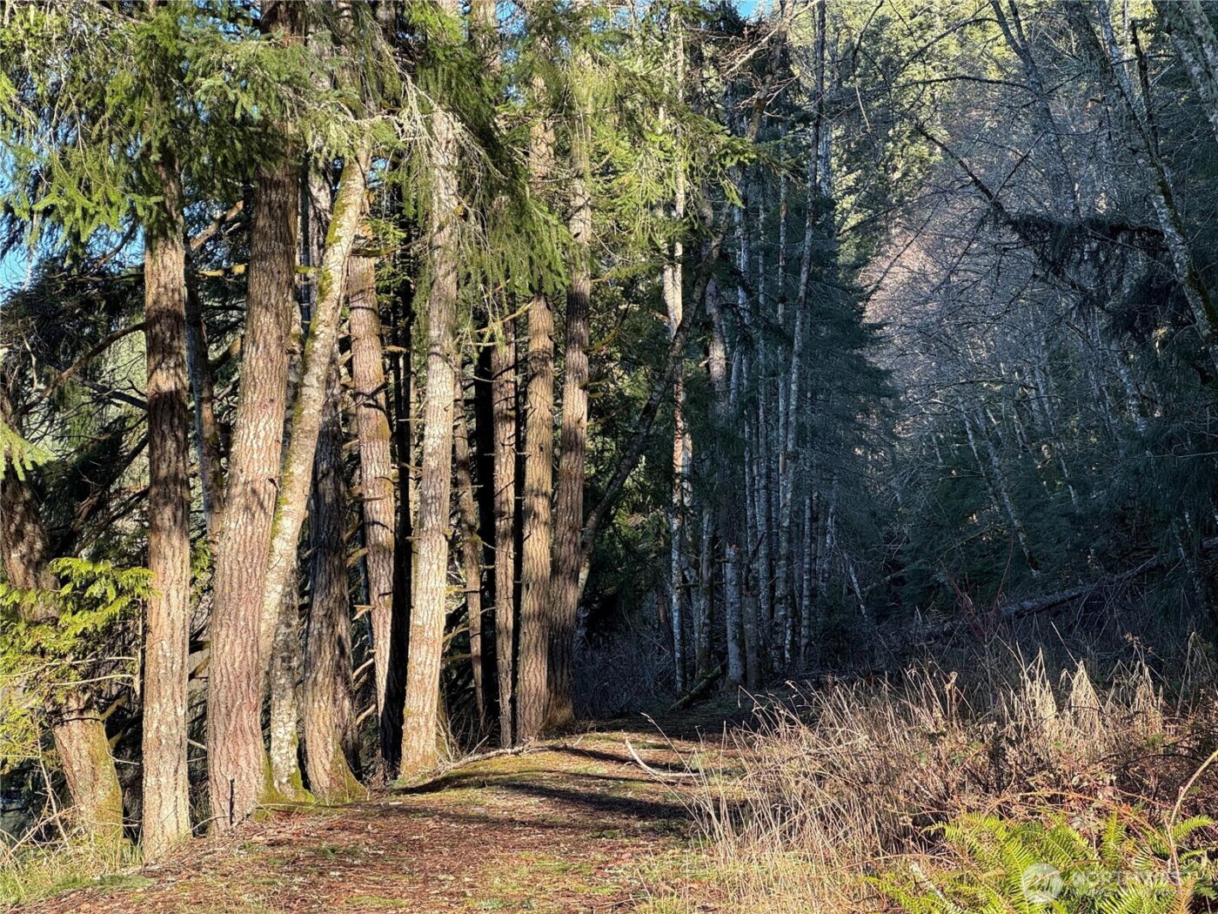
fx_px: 2709
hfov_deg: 25.3
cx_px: 609
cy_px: 457
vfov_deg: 19.1
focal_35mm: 77
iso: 25
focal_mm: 9
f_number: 2.8
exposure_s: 1/110
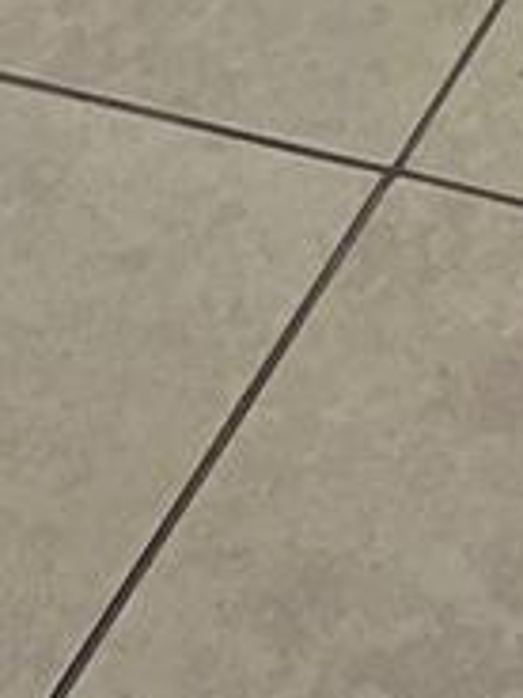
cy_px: -1552
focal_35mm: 170
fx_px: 3425
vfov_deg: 8.9
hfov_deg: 8.4
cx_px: 947
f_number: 1.6
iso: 100
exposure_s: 1/120
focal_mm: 5.1
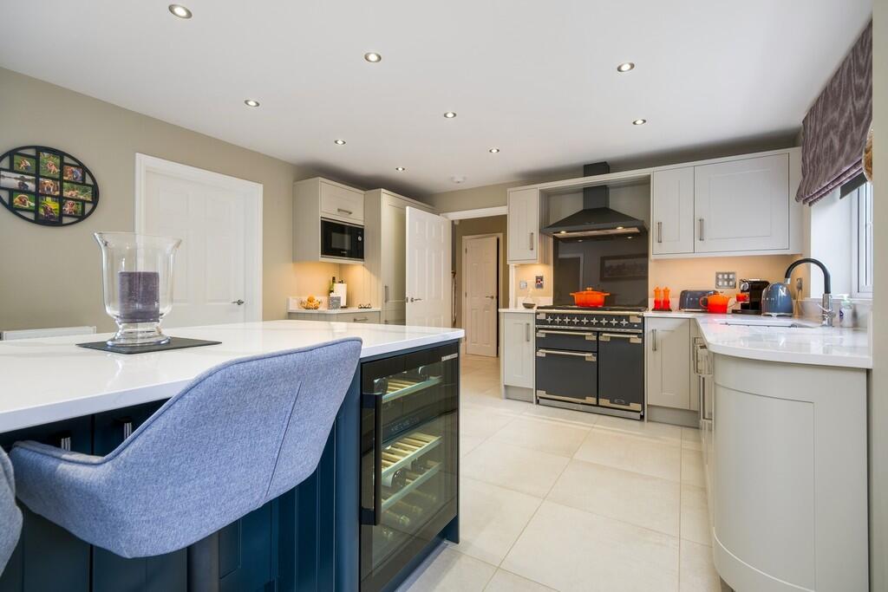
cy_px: 296
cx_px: 444
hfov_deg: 100.4
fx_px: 370
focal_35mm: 15
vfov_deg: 77.3
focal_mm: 10.3
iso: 160
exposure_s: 1/15
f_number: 7.1
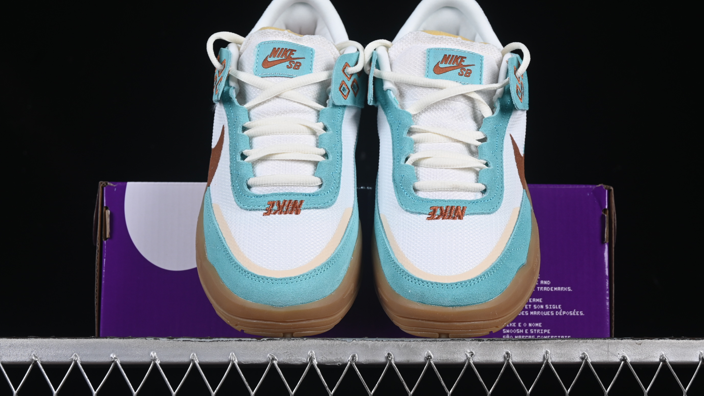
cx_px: 351
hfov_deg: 26.9
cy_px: 192
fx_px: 1475
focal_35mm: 79
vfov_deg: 15.3
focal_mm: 50
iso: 160
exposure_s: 1/80
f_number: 8
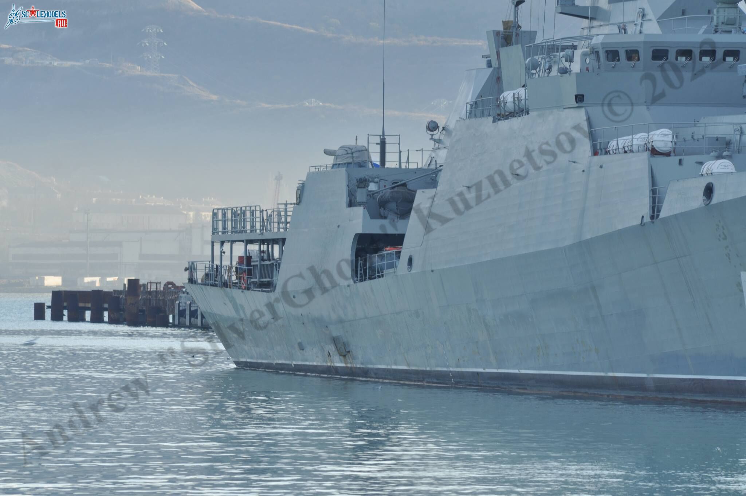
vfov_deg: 4.4
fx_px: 6519
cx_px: 373
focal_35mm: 315
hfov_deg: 6.5
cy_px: 248
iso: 200
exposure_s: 1/160
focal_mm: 210
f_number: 9
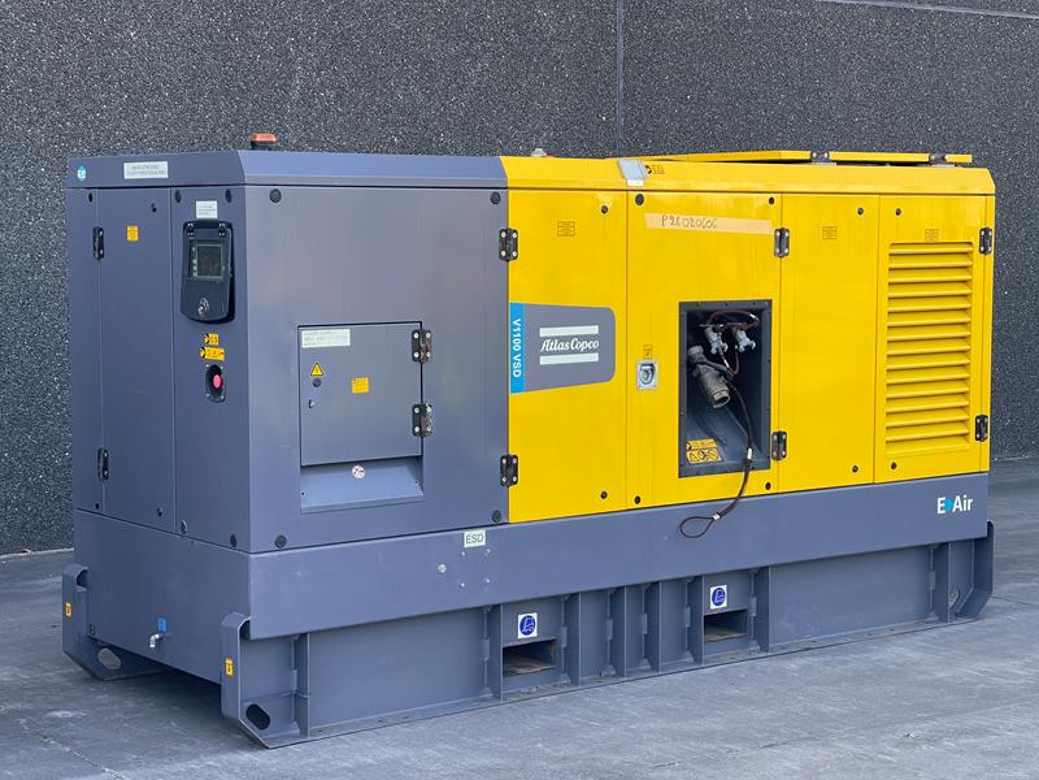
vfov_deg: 22.9
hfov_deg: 30.3
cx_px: 520
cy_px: 390
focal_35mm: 64
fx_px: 1921
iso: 32
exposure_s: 1/99
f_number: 2.2
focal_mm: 7.5
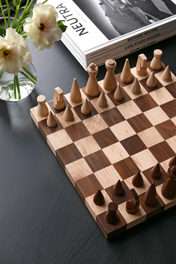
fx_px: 512
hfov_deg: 19.5
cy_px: 132
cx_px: 88
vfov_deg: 28.8
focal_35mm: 70
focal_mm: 31.5
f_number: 5
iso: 200
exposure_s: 1/125
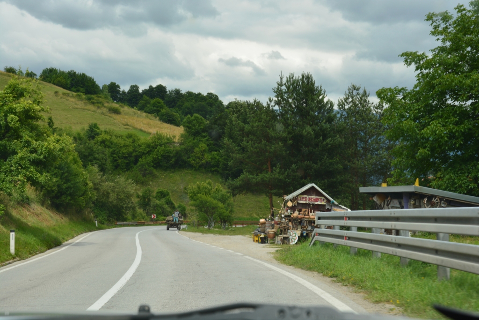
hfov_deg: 33.4
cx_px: 240
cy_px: 160
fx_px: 798
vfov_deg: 22.6
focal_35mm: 60
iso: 200
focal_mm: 40
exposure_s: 1/200
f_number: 9
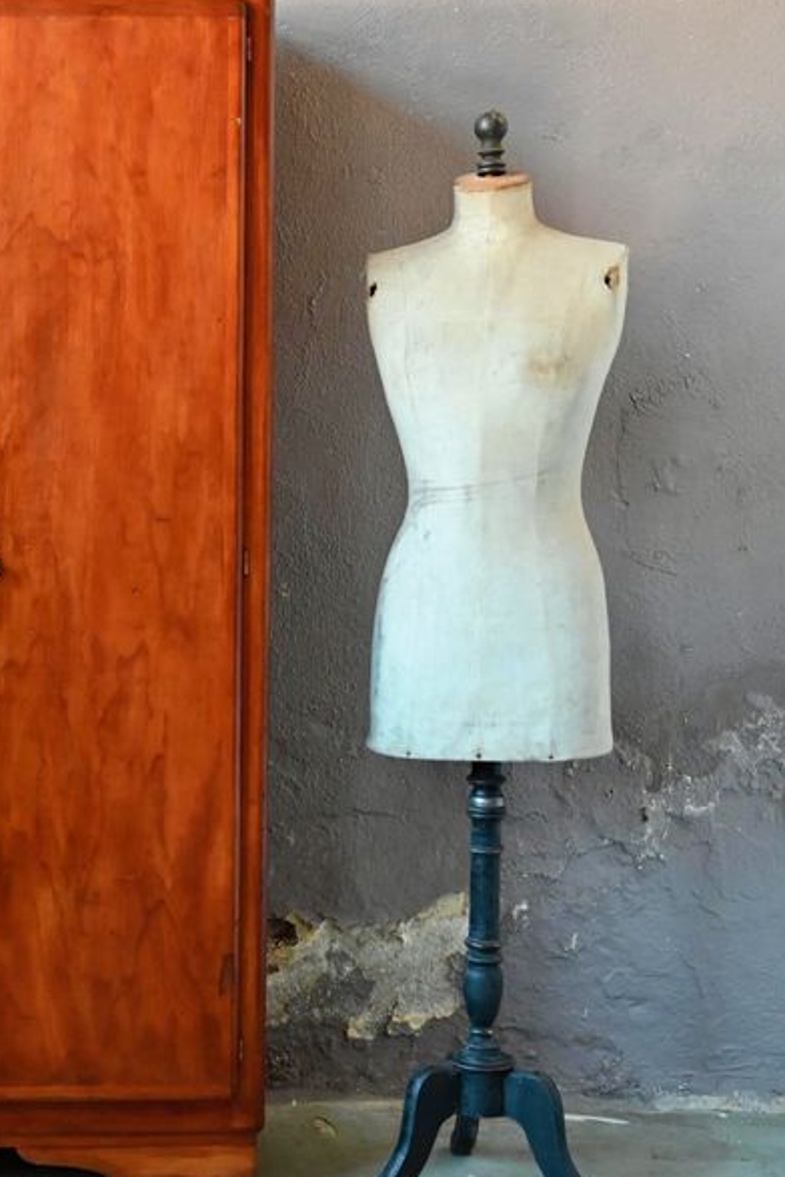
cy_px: 595
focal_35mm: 63
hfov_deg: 20.9
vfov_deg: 31.9
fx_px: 2060
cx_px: 12
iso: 2500
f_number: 4
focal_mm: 37
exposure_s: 1/125
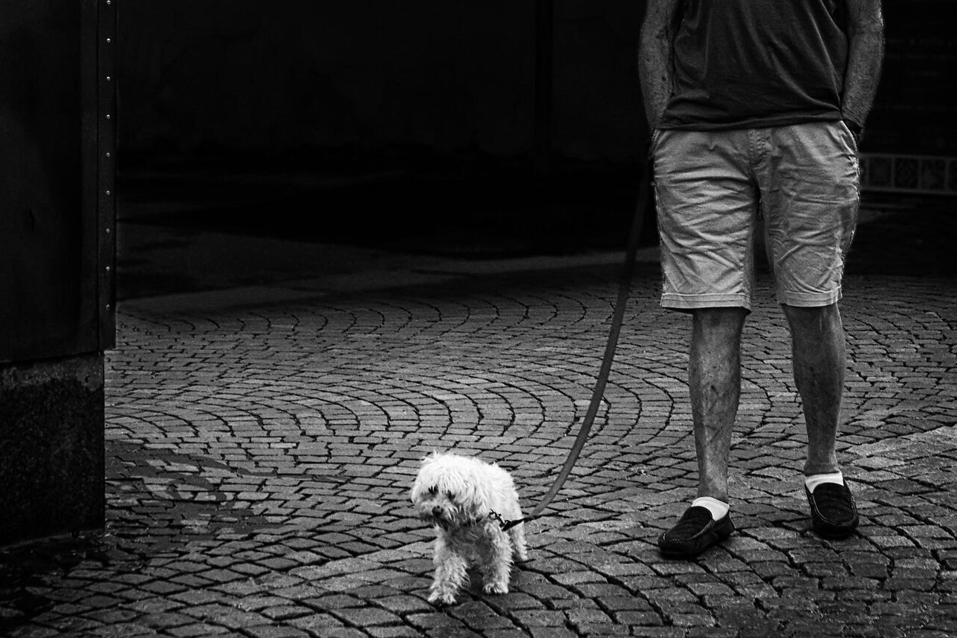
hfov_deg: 12.5
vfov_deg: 8.4
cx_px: 424
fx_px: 4360
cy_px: 116
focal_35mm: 164
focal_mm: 58.9
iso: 800
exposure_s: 1/280
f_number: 7.1
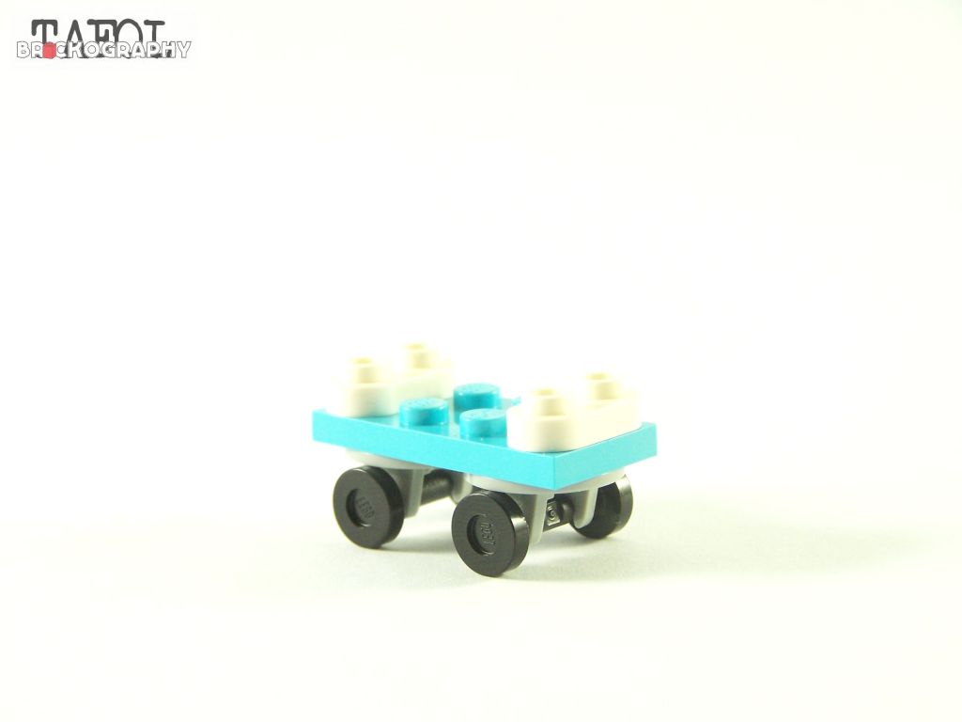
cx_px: 481
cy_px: 361
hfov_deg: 18.7
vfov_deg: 14.1
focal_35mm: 105
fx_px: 2918
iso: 200
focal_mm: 17.5
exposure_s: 1/45
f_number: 3.2
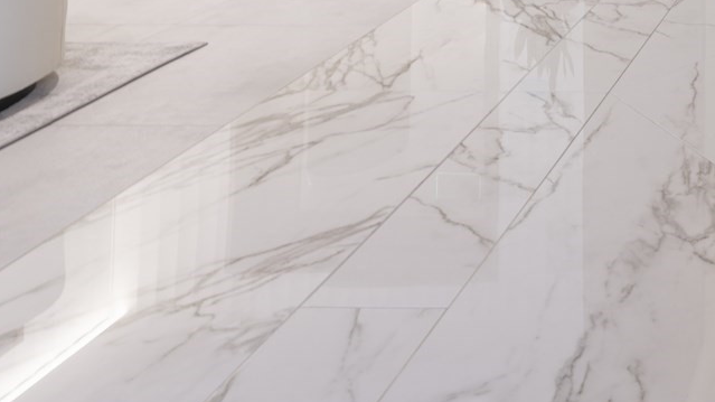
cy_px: -323
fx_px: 891
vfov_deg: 19.2
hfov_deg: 31.9
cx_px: 957
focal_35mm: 47
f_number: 10
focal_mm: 14
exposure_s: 1.6
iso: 64
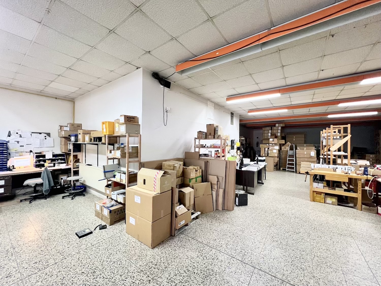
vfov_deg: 89.9
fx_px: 143
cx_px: 190
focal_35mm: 13
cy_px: 143
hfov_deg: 106.2
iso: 320
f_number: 1.8
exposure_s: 1/50
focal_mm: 1.57
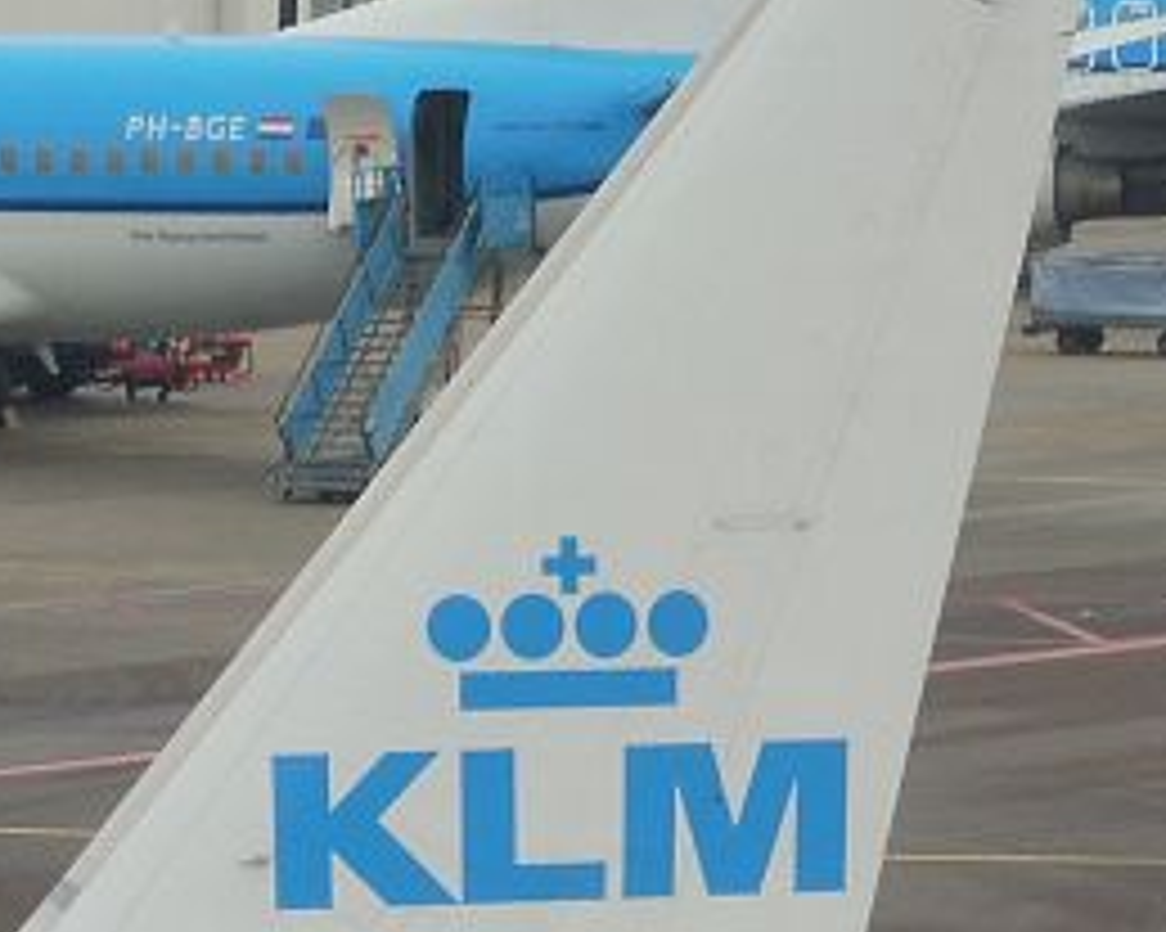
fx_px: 20491
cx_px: 837
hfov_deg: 3.3
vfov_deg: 2.6
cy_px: 608
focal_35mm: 594
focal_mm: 27.6
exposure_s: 1/125
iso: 100
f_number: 7.1
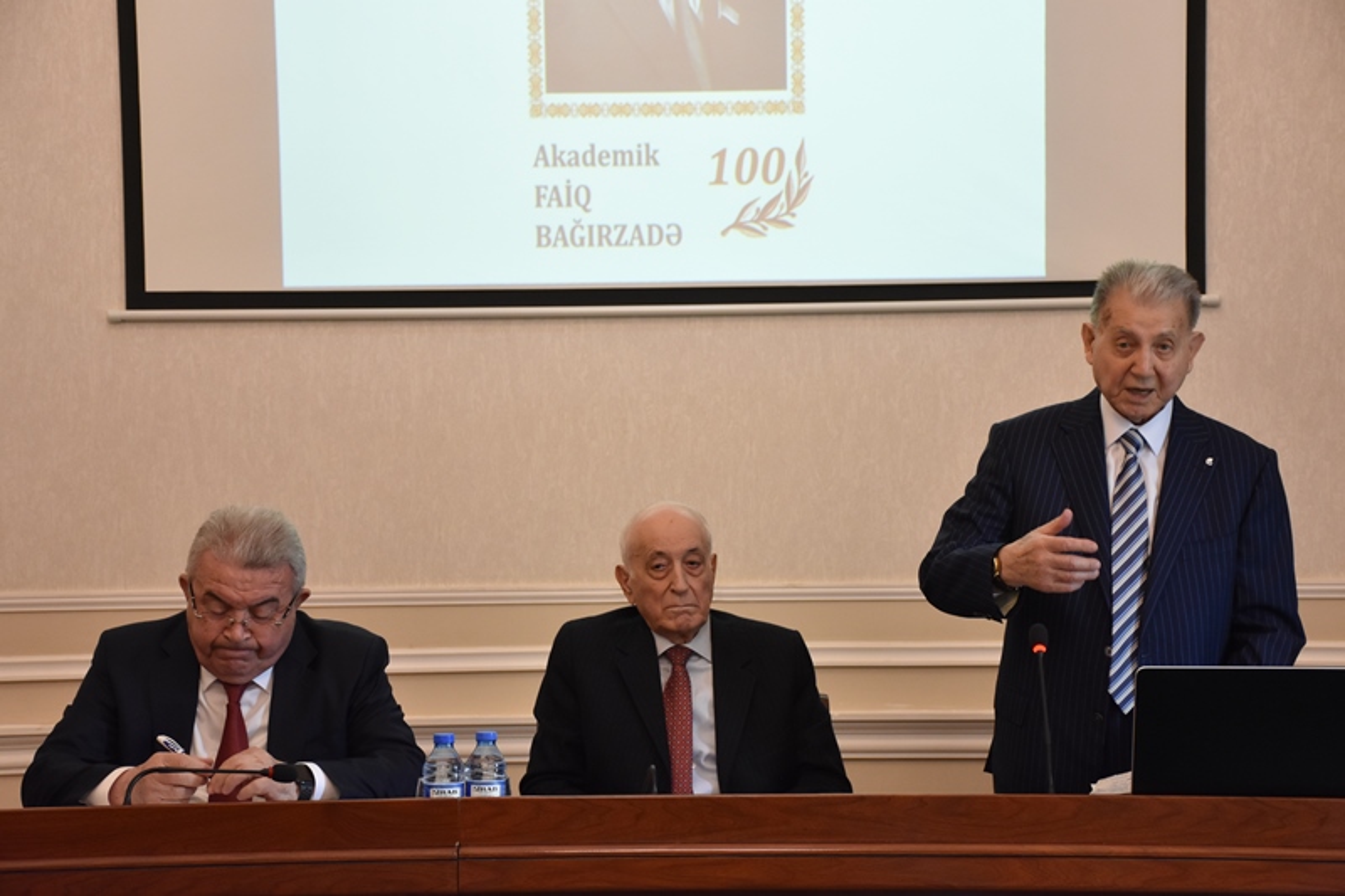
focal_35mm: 75
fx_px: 2801
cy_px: 448
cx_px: 672
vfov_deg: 18.2
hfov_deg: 27.0
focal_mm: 50
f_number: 4.8
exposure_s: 1/60
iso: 1600
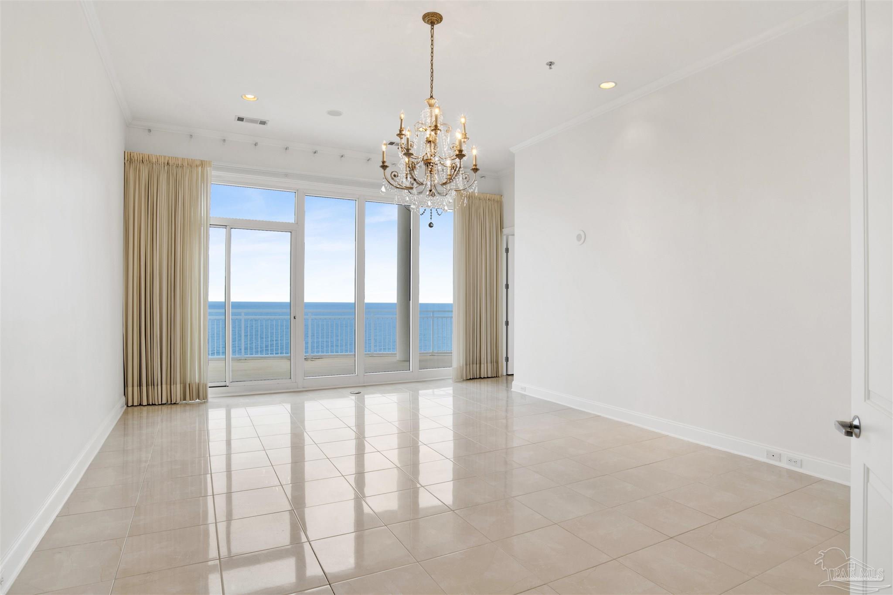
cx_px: 446
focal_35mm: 18
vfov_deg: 67.4
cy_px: 298
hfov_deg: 90.0
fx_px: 446
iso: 200
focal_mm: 18
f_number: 11
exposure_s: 1/20
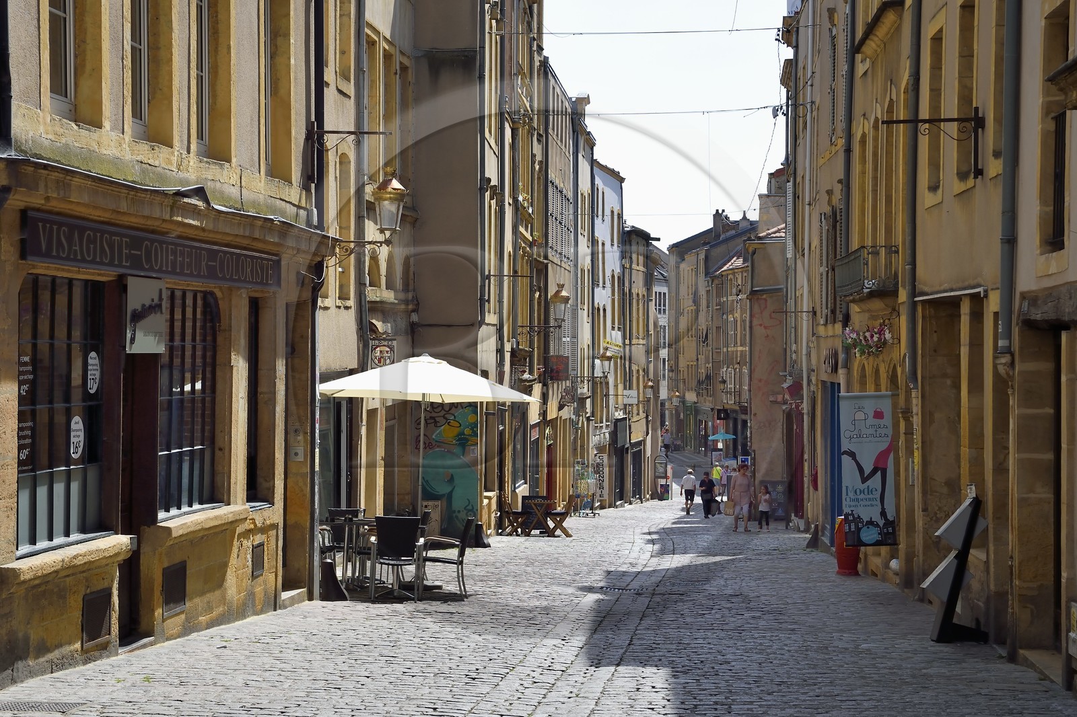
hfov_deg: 28.8
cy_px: 358
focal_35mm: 70
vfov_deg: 19.4
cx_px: 538
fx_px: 2094
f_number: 10
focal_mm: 70
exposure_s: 1/320
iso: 200
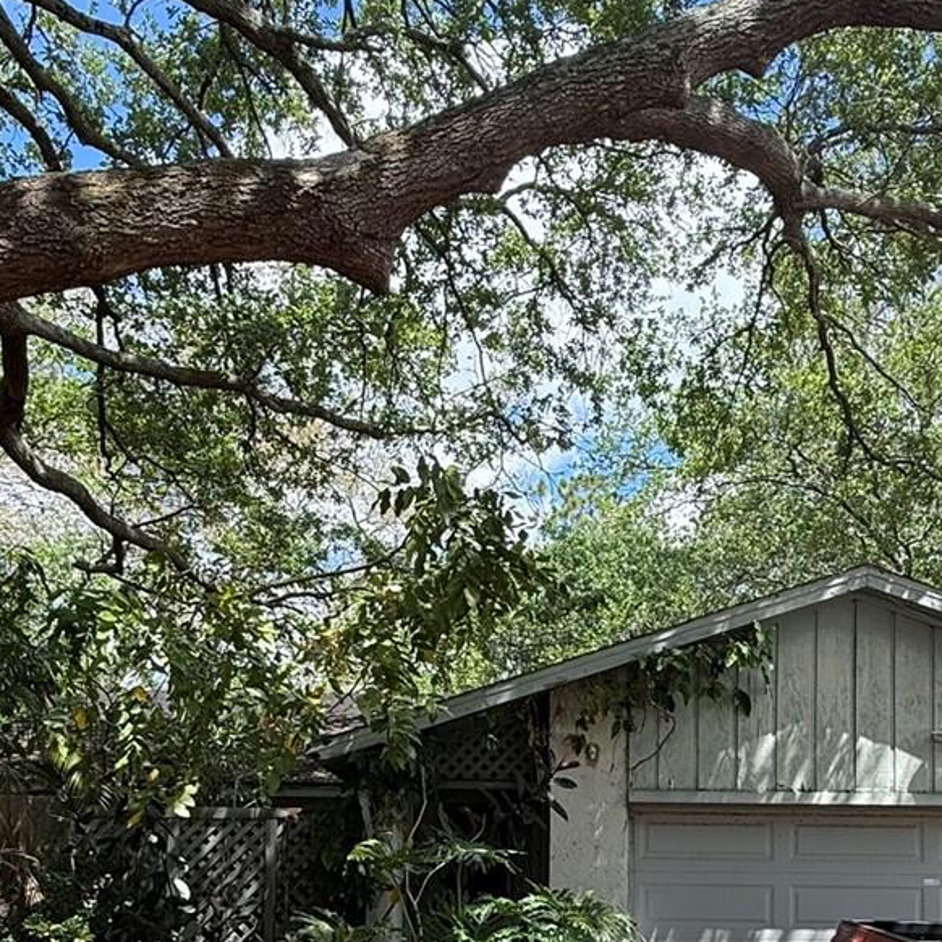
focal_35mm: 34
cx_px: 554
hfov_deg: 48.2
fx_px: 1047
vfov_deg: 44.6
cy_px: 824
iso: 64
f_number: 2.2
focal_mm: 2.22
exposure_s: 1/419
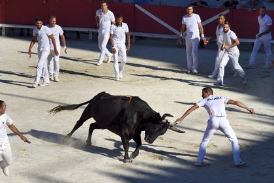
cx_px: 137
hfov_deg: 10.3
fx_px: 1522
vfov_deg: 6.9
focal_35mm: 200
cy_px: 92
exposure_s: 1/1250
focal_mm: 200
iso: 400
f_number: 10
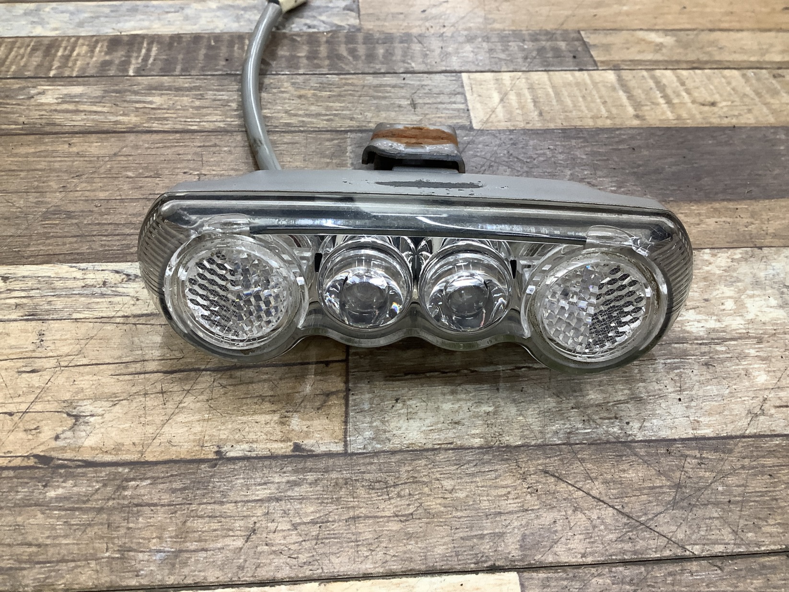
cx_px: 394
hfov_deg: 58.3
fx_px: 707
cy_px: 296
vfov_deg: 45.5
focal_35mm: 31
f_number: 2.4
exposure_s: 1/50
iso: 100
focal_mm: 3.3
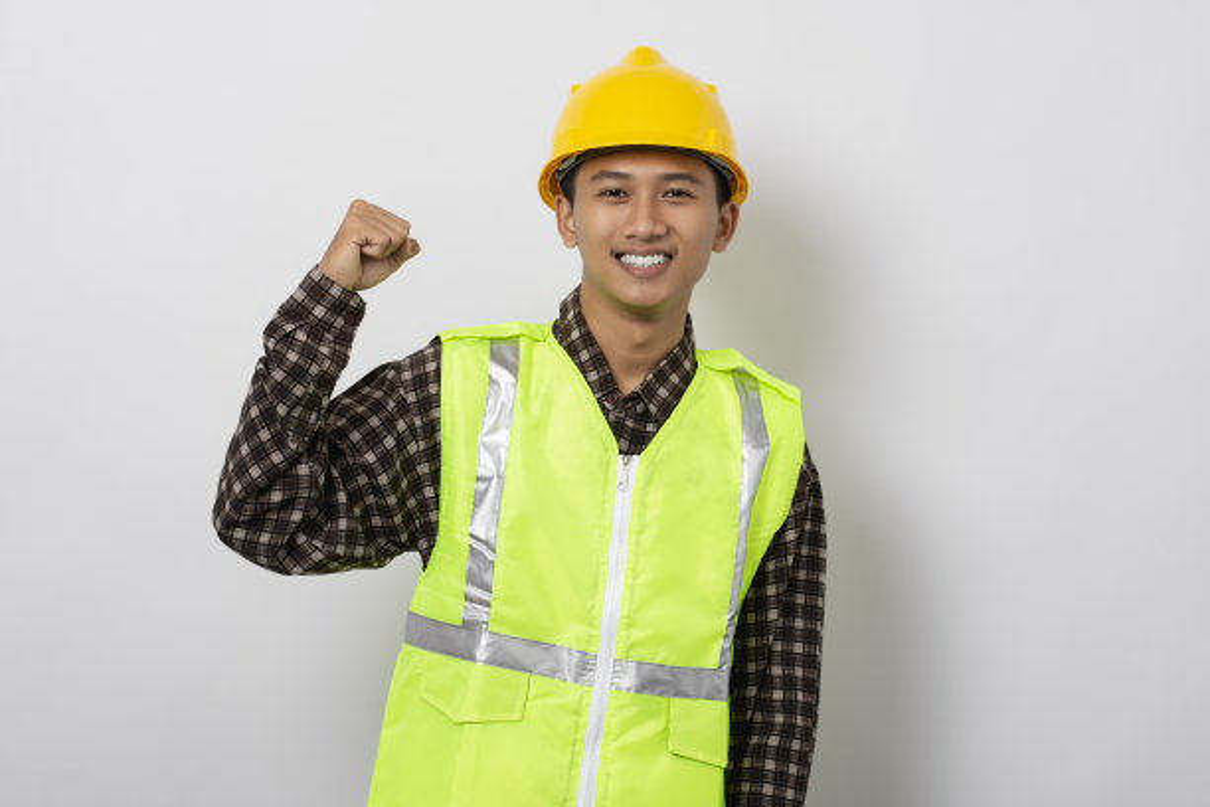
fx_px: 2521
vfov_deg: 18.2
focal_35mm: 75
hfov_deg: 27.0
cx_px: 605
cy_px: 404
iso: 100
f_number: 9
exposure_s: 1/160
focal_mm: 50
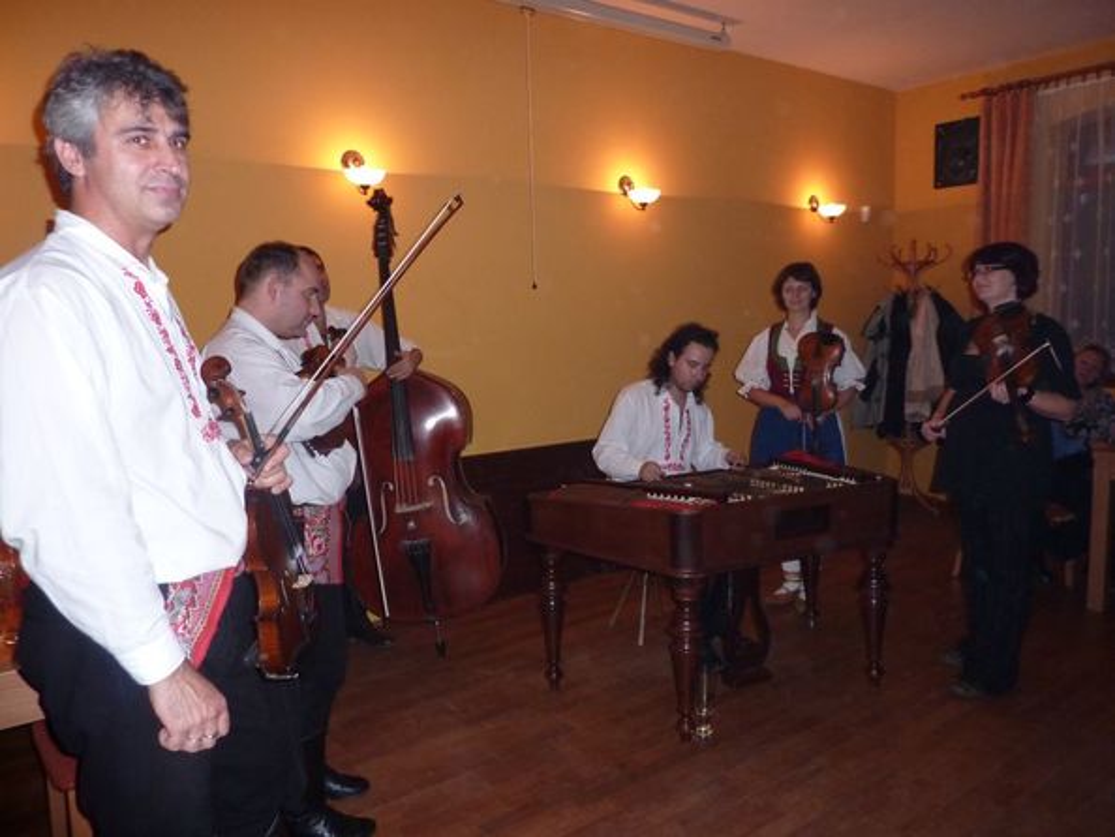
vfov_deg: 54.9
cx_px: 558
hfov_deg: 69.4
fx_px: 806
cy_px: 418
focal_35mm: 25
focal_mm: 4.1
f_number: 3.3
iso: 320
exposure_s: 1/30
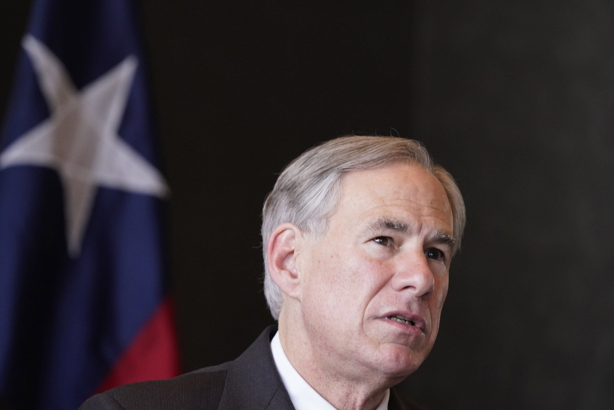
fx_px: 4315
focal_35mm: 253
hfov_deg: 8.1
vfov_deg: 5.4
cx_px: 307
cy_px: 205
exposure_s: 1/320
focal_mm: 253
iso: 5000
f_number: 6.3
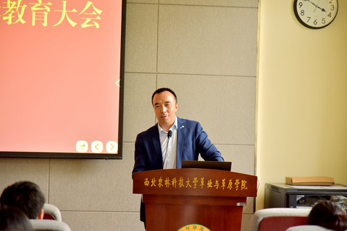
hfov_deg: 17.1
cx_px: 174
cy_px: 116
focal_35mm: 120
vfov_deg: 11.4
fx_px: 1157
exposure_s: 1/125
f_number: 4
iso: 900
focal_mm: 120
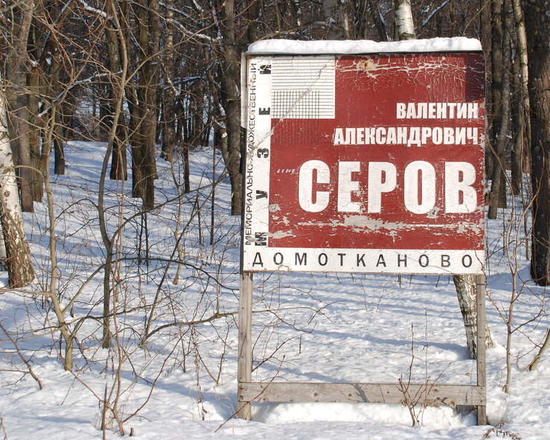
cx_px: 314
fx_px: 1265
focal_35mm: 78
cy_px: 157
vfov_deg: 19.7
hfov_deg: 24.5
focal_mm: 35
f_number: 7.1
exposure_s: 1/200
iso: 100
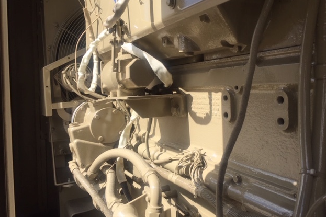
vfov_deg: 42.3
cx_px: 166
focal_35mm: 31
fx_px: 281
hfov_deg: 60.3
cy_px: 97
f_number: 2.2
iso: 32
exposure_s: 1/1319
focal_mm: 4.15
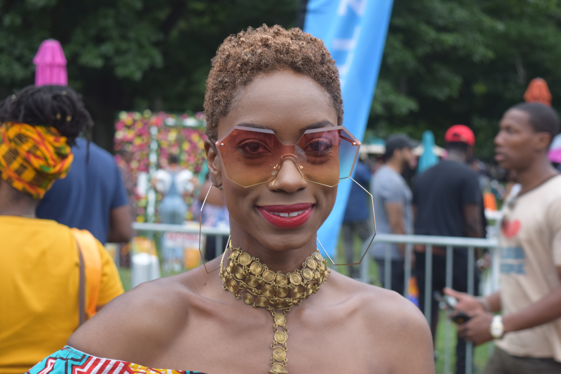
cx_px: 280
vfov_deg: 18.9
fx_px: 1122
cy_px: 187
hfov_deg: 28.1
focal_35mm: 72
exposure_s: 1/100
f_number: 5.3
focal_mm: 48
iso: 400
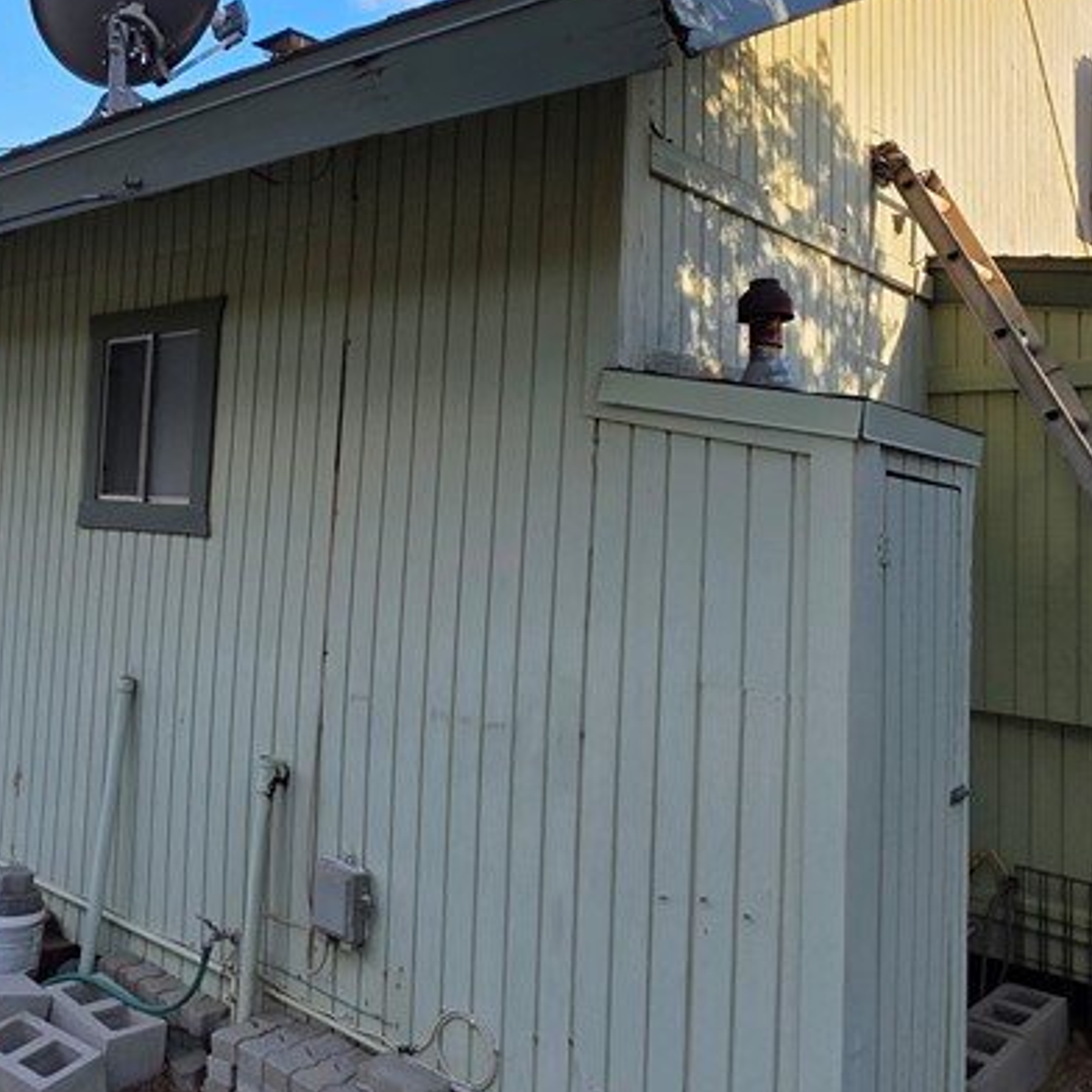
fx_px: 1071
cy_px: 448
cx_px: 451
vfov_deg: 53.7
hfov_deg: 53.8
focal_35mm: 30
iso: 40
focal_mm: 2.2
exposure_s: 1/542
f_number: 1.9
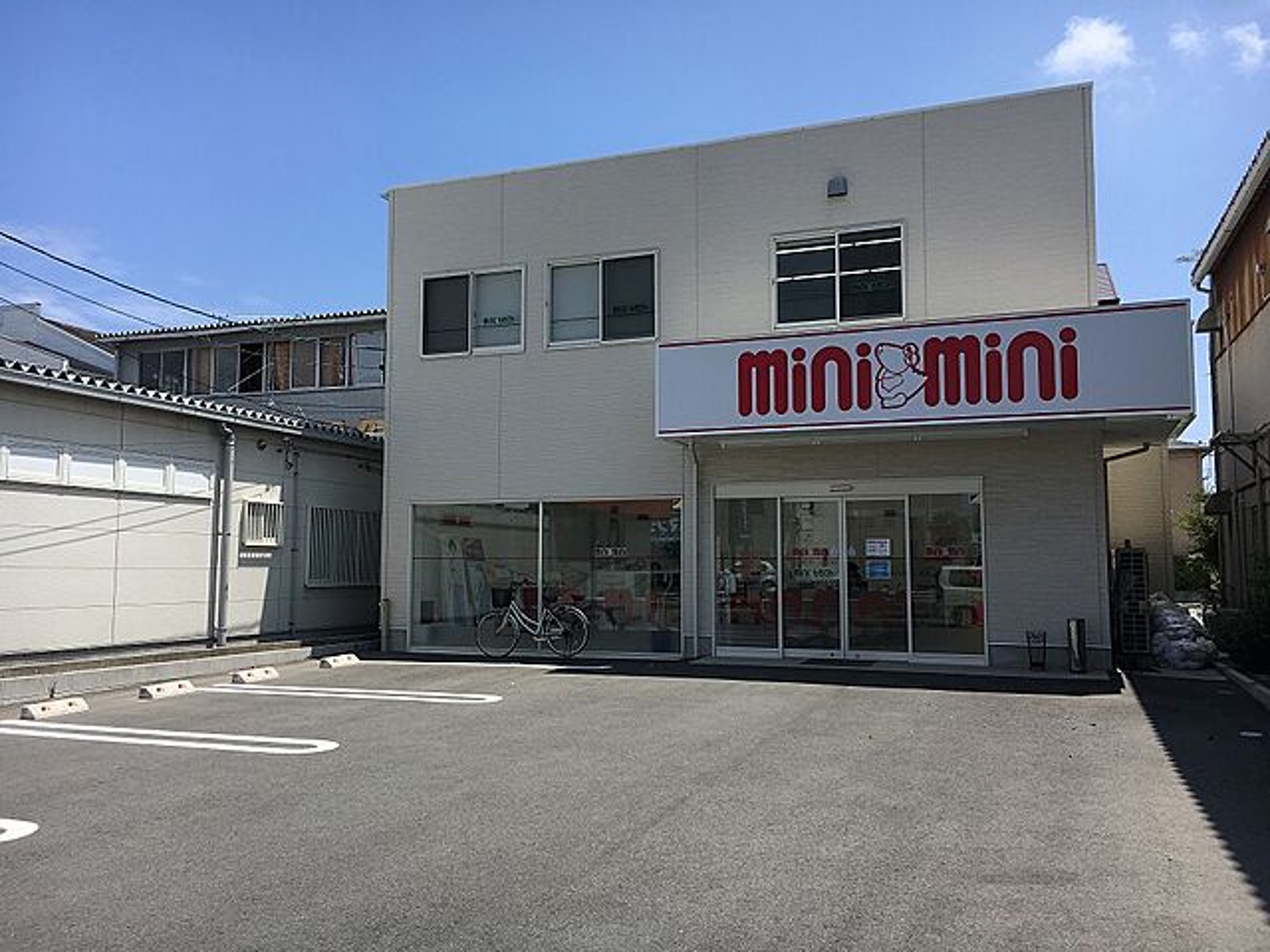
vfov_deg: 48.2
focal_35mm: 29
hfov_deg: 61.7
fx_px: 1064
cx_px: 635
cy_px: 476
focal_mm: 4.15
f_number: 2.2
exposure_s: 1/1637
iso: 25
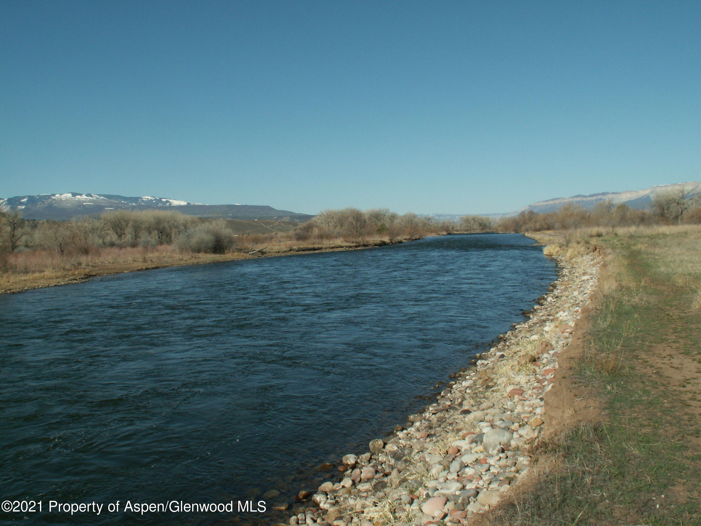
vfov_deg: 40.7
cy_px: 263
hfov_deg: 52.6
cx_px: 350
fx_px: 709
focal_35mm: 35
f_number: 8
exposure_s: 1/250
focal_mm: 5.86
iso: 50
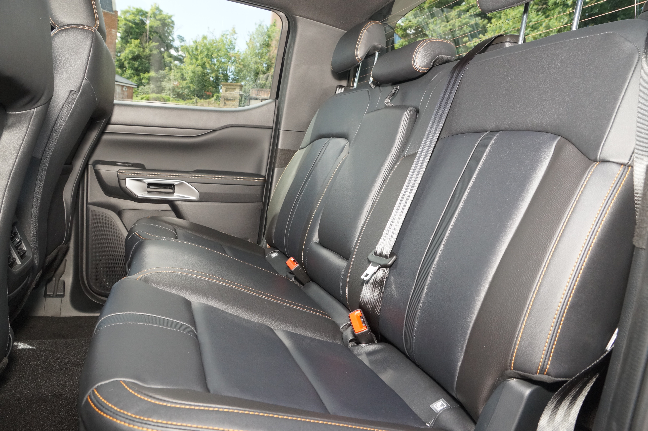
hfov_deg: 73.8
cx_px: 324
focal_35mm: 24
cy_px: 216
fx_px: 432
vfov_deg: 53.1
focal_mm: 16
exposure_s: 1/125
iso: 800
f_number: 6.3
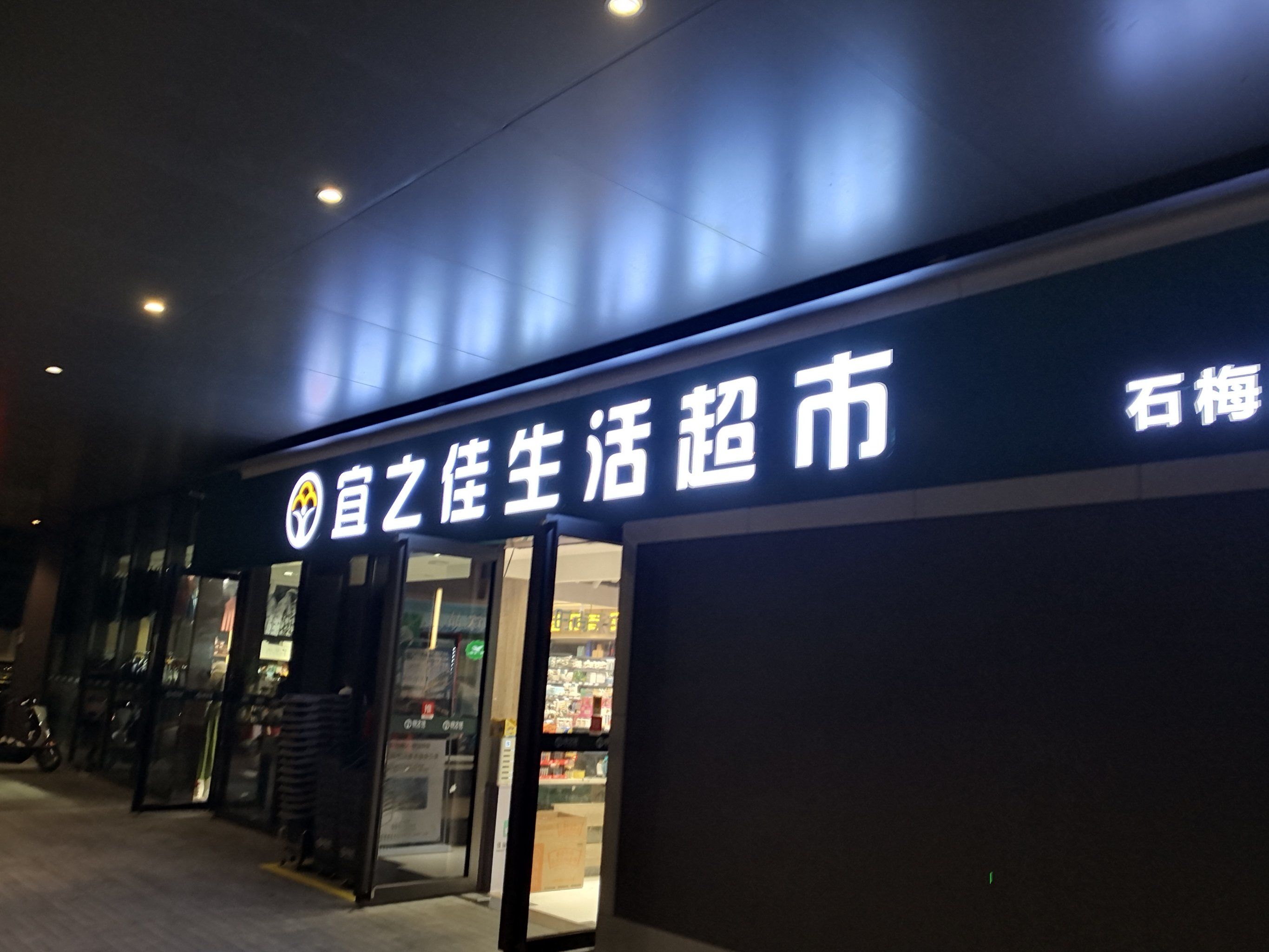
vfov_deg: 51.4
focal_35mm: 27
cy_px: 476
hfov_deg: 65.3
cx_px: 634
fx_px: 990
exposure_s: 1/50
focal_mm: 3.95
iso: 125
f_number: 1.6
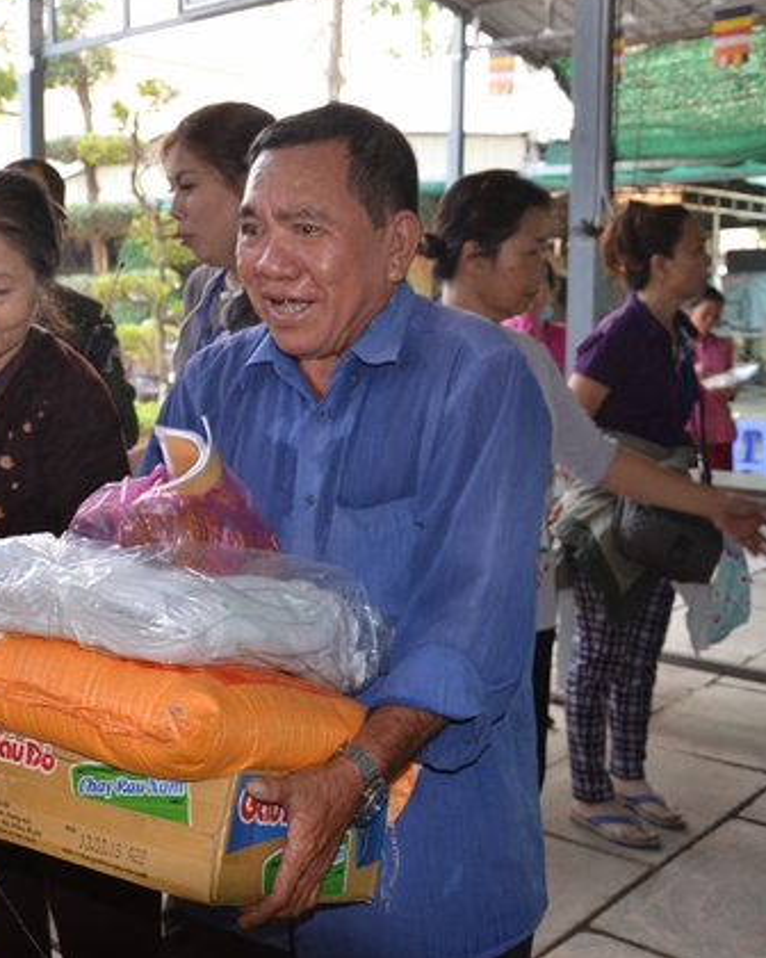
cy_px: 476
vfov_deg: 40.6
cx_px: 164
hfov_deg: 32.1
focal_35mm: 46
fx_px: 1296
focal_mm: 21
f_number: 4.5
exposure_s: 1/60
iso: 640
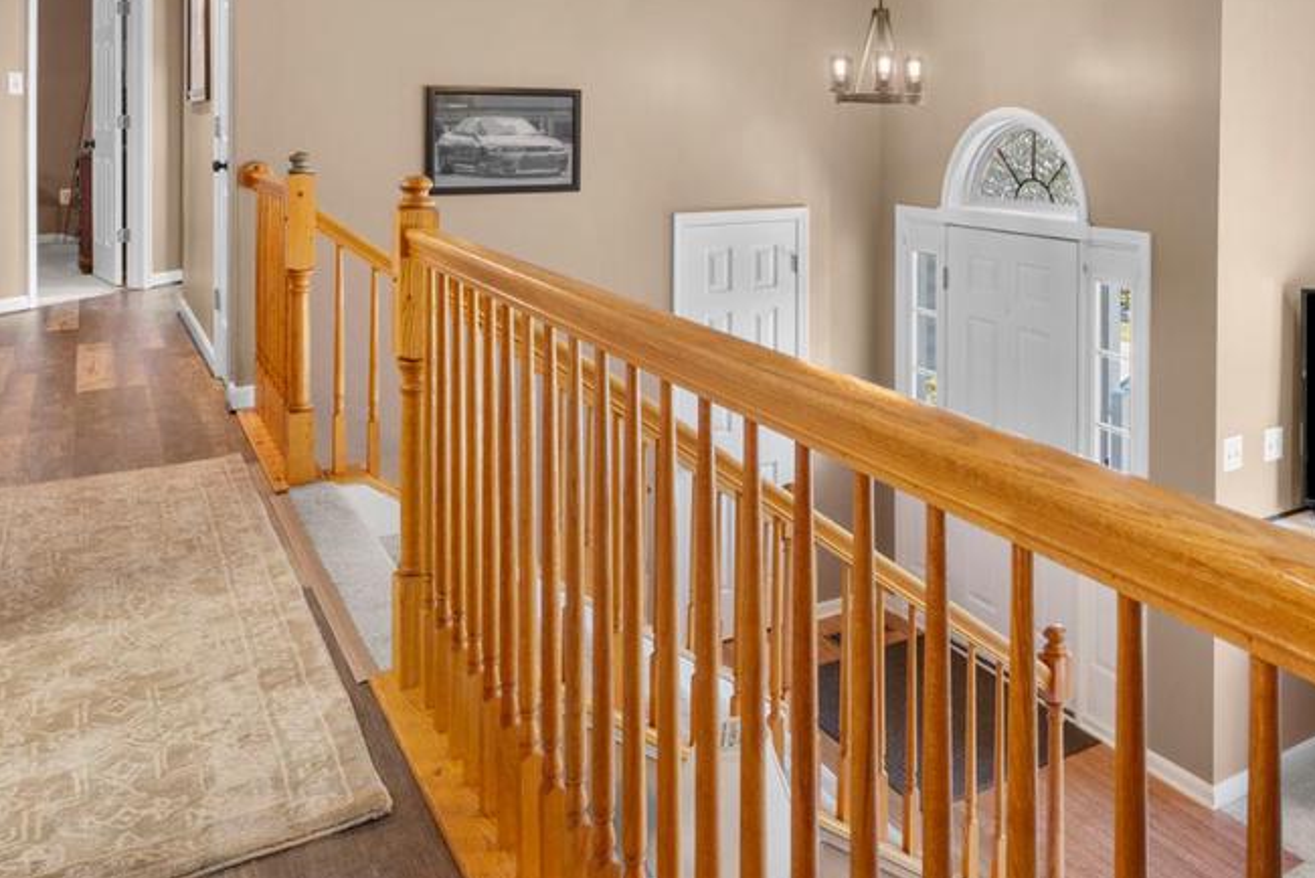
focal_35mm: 31
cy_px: 115
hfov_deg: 58.5
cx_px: 904
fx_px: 1133
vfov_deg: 39.8
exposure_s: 1/1.67
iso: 320
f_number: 9
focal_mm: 14
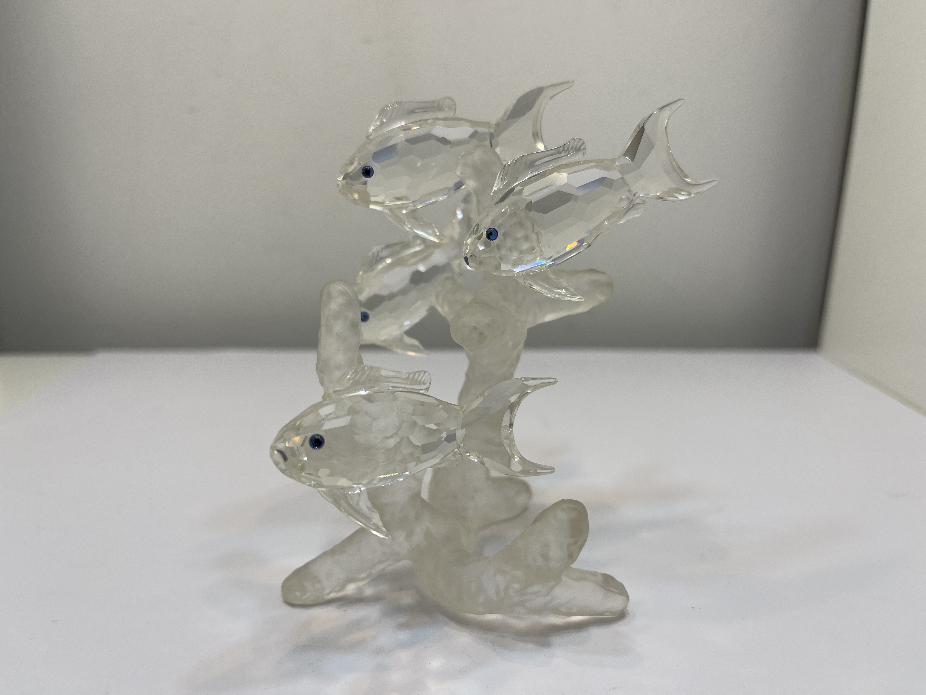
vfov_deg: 54.9
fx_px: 669
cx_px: 463
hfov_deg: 69.4
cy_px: 348
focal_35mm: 25
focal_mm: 5.1
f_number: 1.6
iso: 32
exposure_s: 1/428
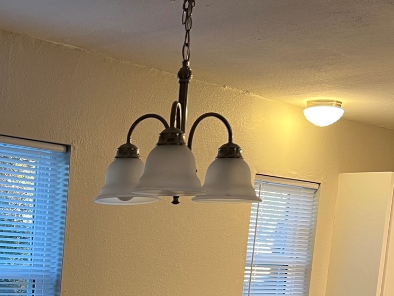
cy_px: 338
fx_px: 763
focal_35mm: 67
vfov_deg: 20.7
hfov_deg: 27.8
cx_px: 34
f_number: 1.5
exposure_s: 1/60
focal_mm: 5.7
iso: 80
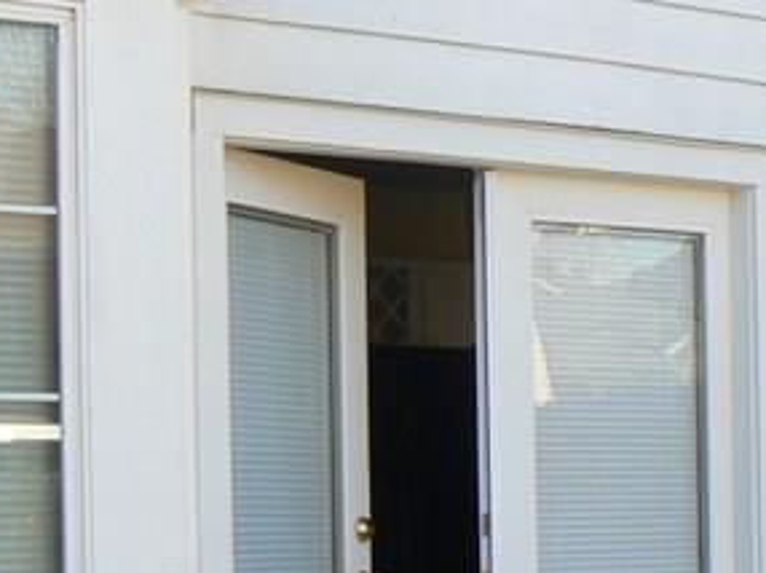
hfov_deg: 15.1
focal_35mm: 129
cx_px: 739
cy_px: 600
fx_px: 2852
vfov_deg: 11.3
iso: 80
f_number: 4.5
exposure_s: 1/125
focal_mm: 6
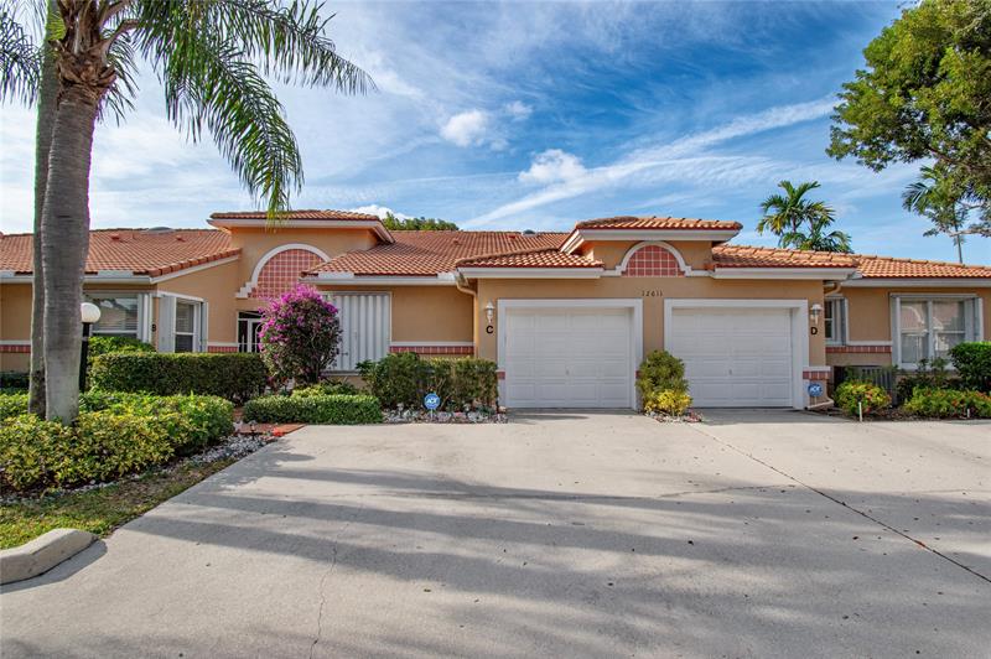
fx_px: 474
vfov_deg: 69.6
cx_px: 496
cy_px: 330
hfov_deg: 92.5
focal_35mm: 17
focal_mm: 11.5
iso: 200
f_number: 10
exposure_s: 1/400
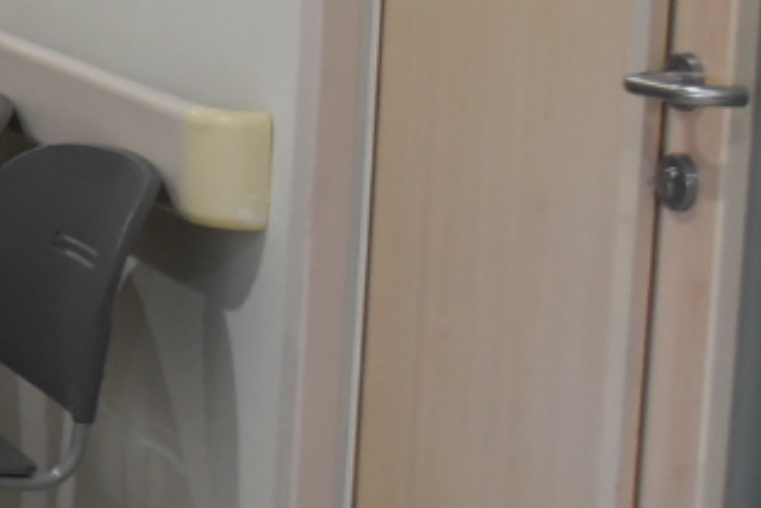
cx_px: -1015
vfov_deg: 9.8
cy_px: -58
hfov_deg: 12.1
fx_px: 2938
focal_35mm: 139
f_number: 4.5
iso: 2500
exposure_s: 1/80
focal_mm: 27
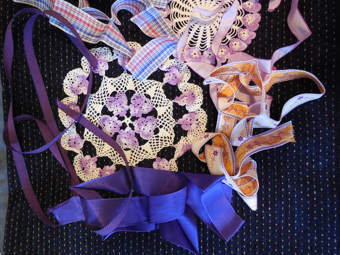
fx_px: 246
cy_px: 128
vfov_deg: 54.9
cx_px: 170
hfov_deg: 69.4
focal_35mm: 25
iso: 400
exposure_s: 1/10
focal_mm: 4.5
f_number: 3.1
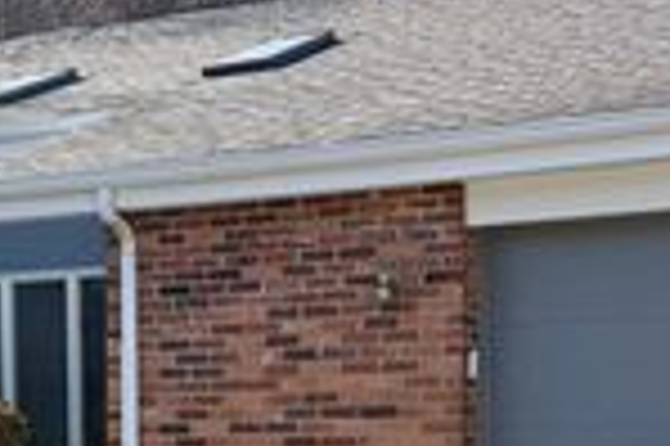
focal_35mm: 84
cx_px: 261
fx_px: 1562
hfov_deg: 24.2
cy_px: 525
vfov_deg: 15.7
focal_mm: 6.76
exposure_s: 1/2611
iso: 80
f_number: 1.78
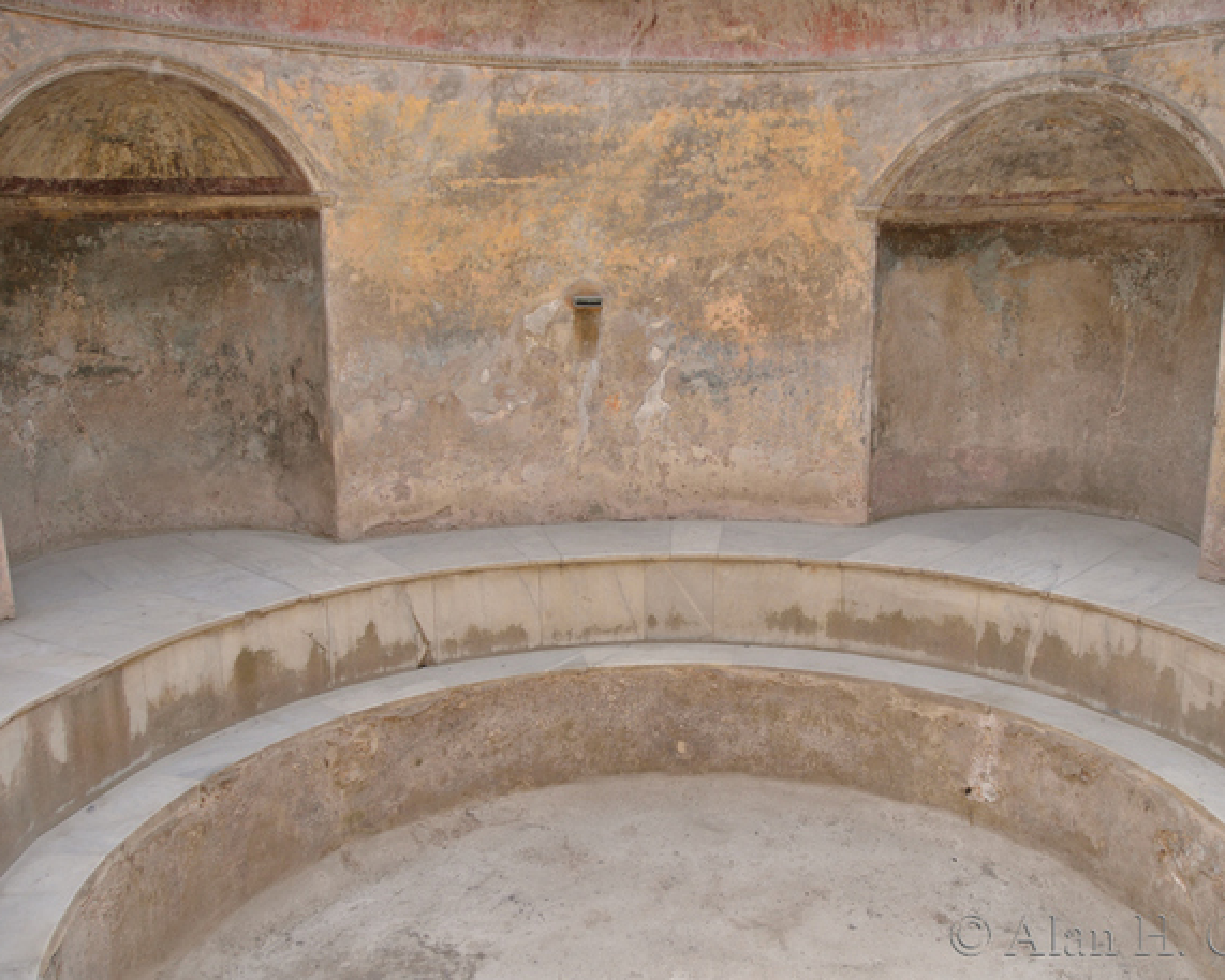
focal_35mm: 31
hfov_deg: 56.9
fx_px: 1124
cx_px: 702
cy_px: 490
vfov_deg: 47.1
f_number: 3.5
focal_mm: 18
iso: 320
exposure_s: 1/80
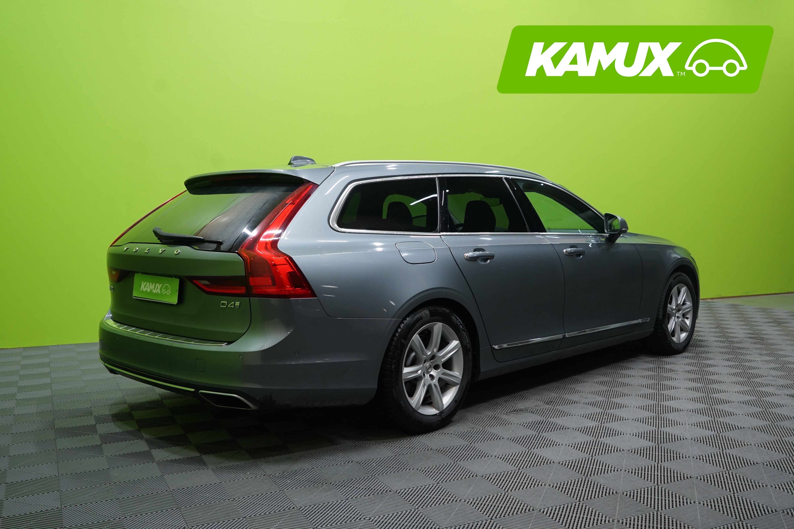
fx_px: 728
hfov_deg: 57.2
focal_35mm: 33
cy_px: 264
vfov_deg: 40.0
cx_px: 397
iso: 1000
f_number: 5
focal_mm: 33
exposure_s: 1/20
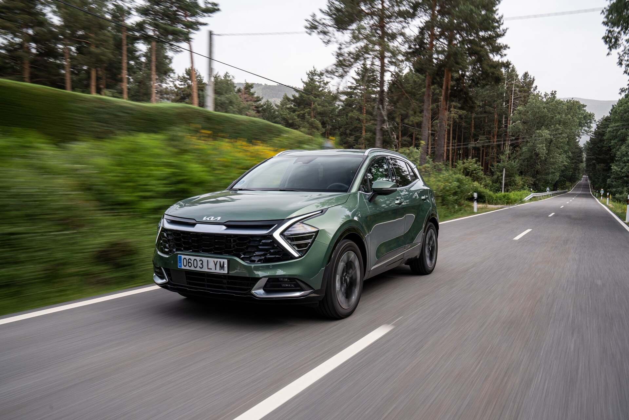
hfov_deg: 69.4
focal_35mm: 26
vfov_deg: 49.6
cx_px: 314
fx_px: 454
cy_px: 210
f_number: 11
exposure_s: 1/30
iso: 250
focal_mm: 26
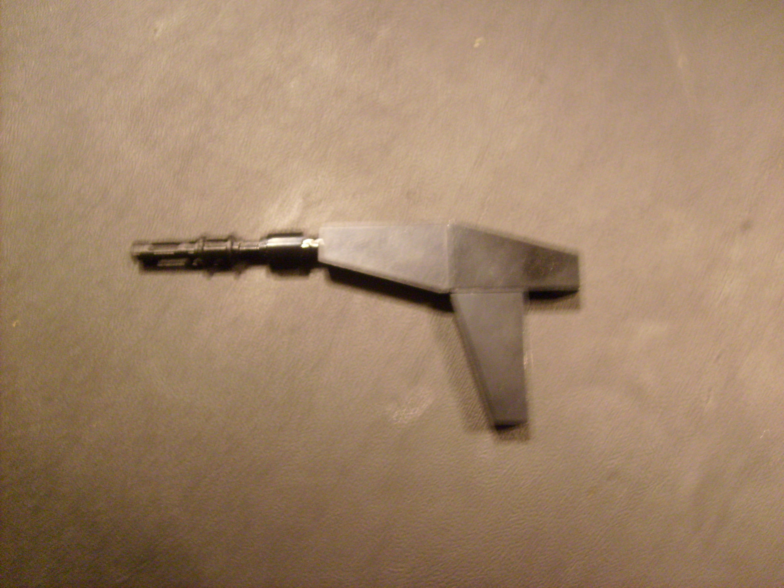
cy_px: 294
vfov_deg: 40.7
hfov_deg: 52.6
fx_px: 793
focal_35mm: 35
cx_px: 392
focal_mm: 5.8
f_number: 2.8
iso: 200
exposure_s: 1/3
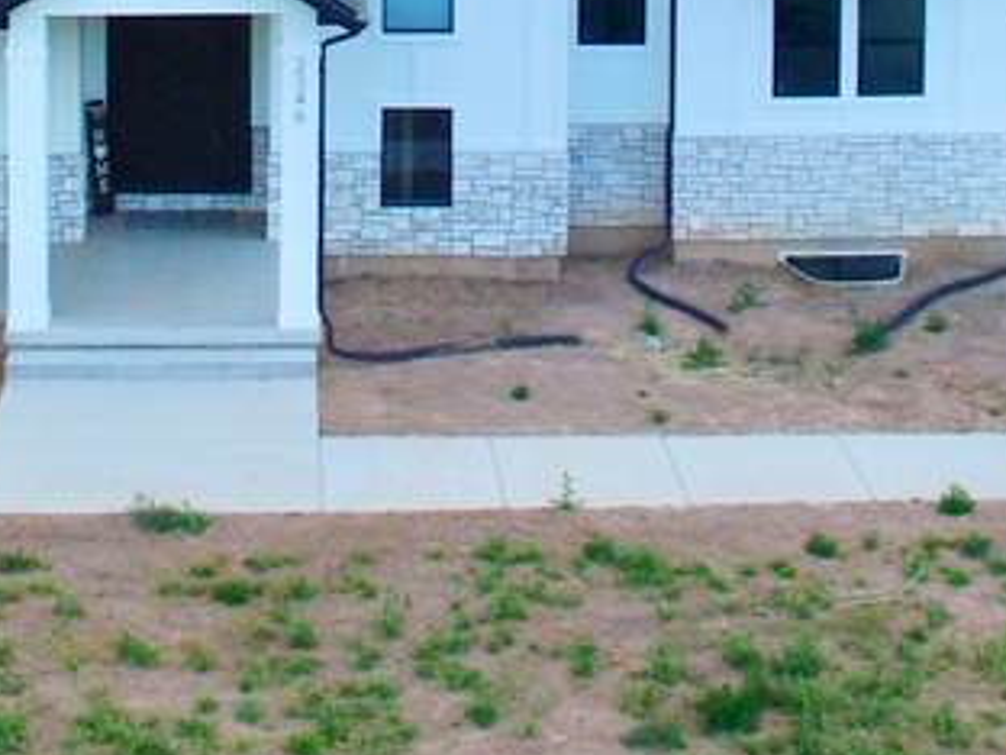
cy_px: -413
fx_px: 2383
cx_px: 387
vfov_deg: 16.3
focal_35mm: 82
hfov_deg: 23.8
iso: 100
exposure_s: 1/108
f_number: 2.8
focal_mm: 3.61
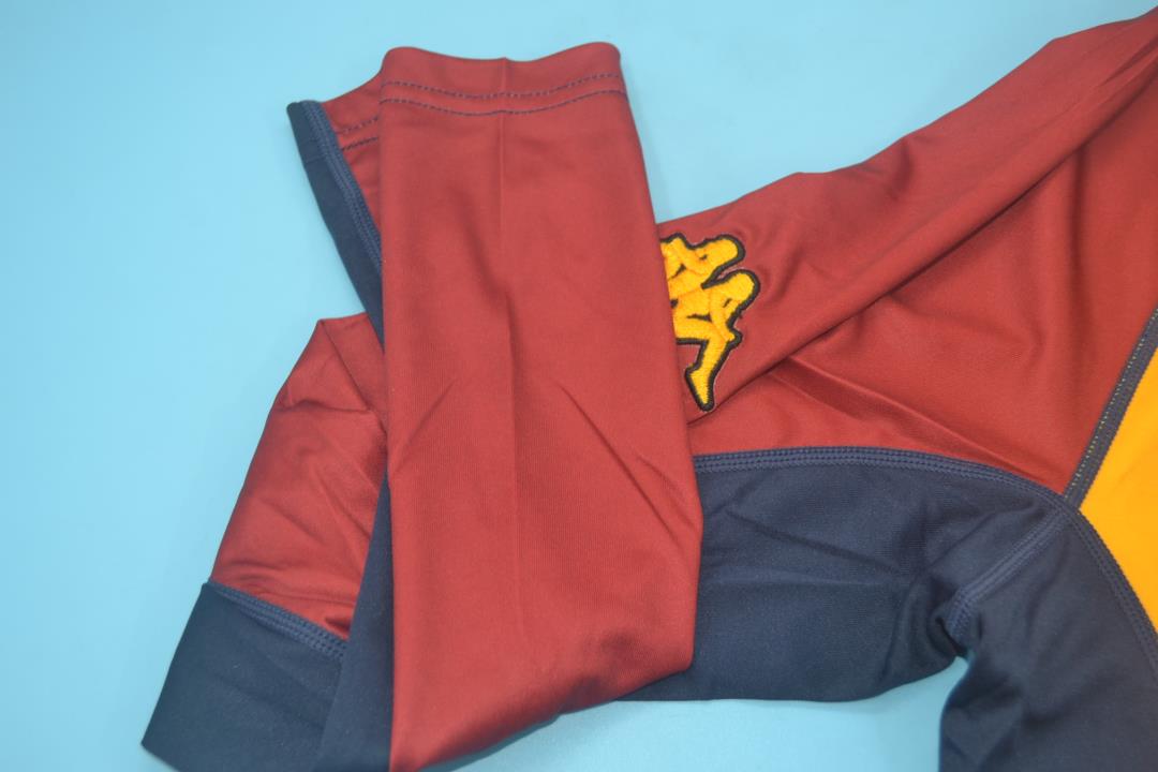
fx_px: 1254
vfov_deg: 34.2
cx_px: 579
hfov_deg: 49.6
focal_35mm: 39
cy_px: 386
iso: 200
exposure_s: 1/60
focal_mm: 26
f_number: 4.2
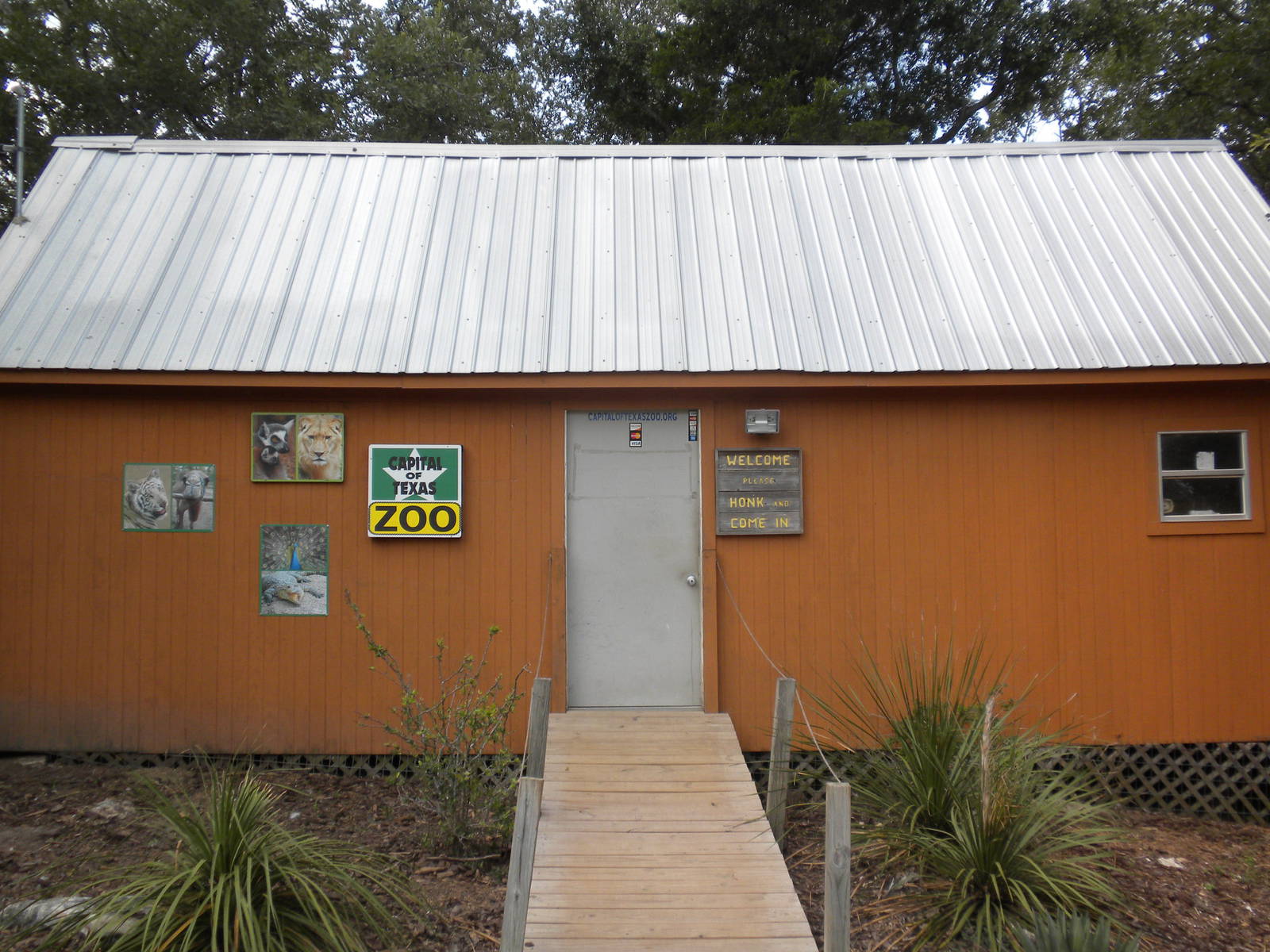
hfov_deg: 50.1
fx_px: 1357
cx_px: 635
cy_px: 476
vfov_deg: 38.7
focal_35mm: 37
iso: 68
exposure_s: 1/395
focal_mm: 6.6
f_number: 3.5
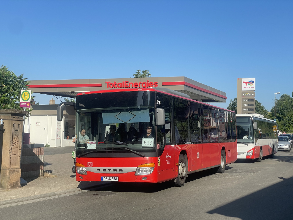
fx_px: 440
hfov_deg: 36.8
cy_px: 110
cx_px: 146
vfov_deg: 28.0
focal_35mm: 52
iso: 25
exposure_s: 1/1295
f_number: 2
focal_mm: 6
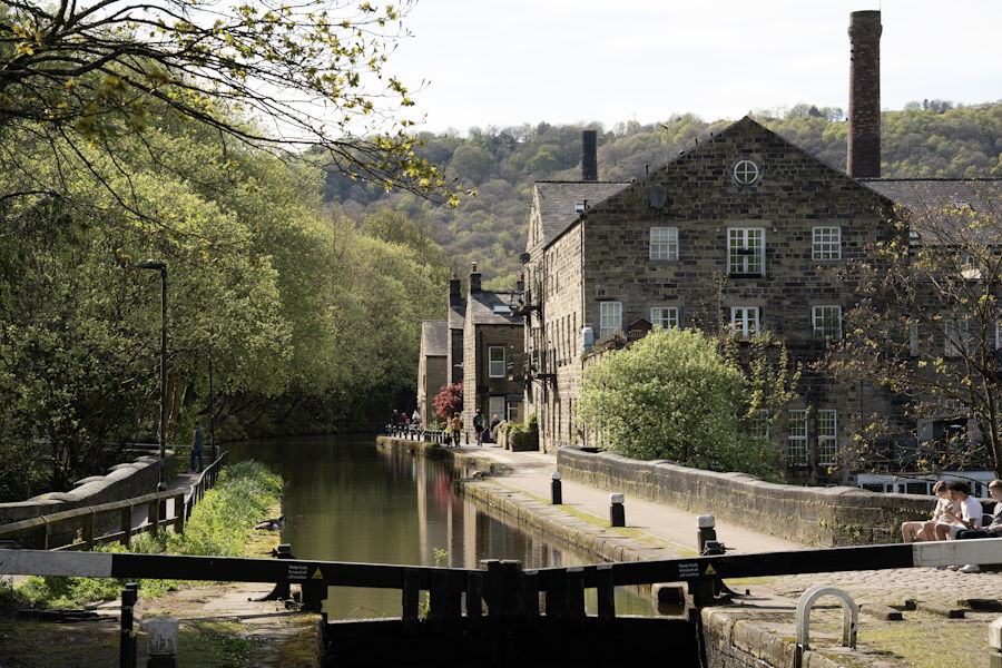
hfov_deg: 23.9
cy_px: 334
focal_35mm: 85
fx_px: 2366
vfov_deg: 16.1
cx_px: 501
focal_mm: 85
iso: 250
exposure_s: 1/500
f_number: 6.3
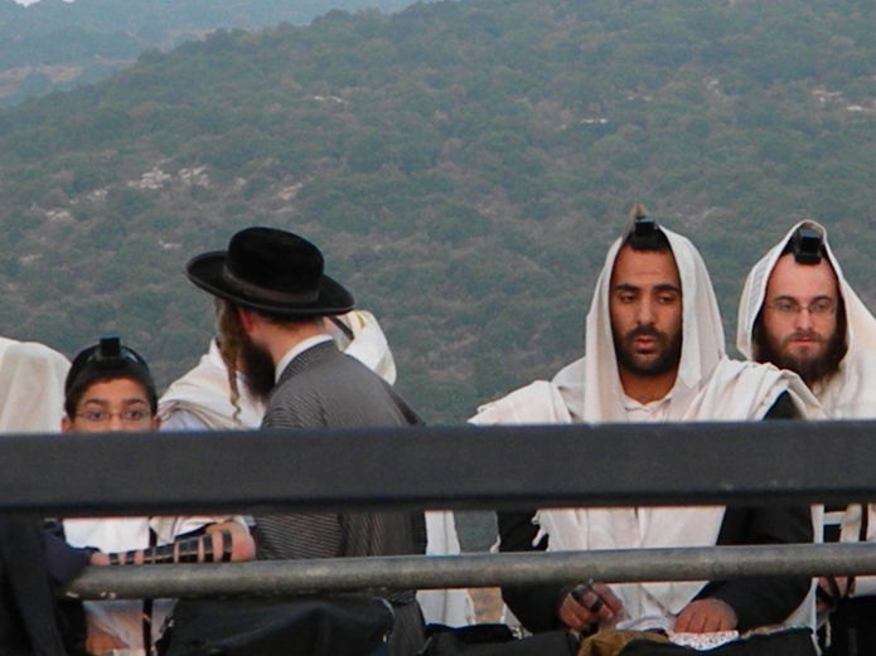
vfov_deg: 6.8
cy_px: 203
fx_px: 5516
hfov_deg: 9.1
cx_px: 595
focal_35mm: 218
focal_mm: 26.8
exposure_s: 1/187
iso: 720
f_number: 5
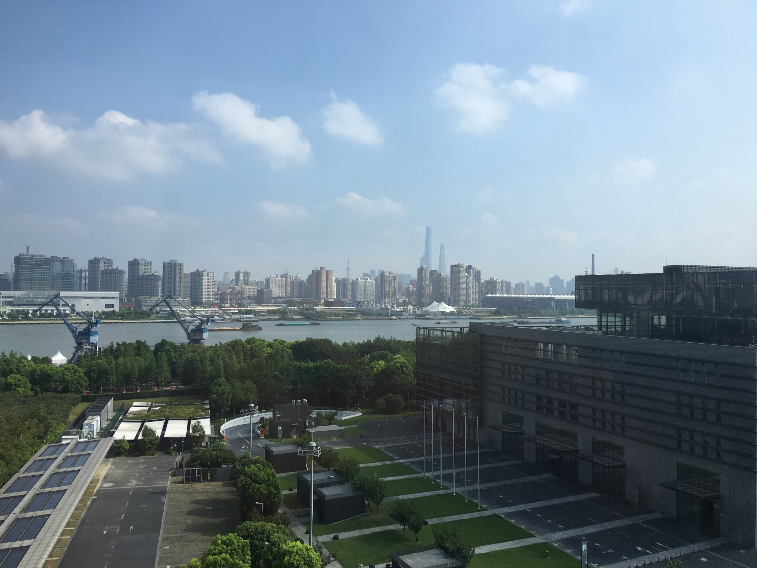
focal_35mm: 29
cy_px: 284
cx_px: 378
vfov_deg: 48.2
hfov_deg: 61.7
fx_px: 634
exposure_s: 1/845
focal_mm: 4.15
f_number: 2.2
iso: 25
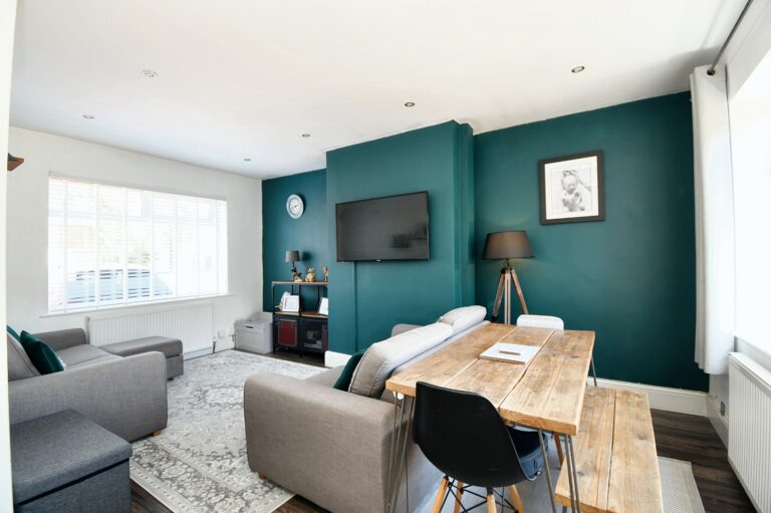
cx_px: 386
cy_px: 256
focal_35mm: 15
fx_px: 321
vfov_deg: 77.2
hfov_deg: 100.4
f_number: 4.5
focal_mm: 10
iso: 100
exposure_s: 1/10
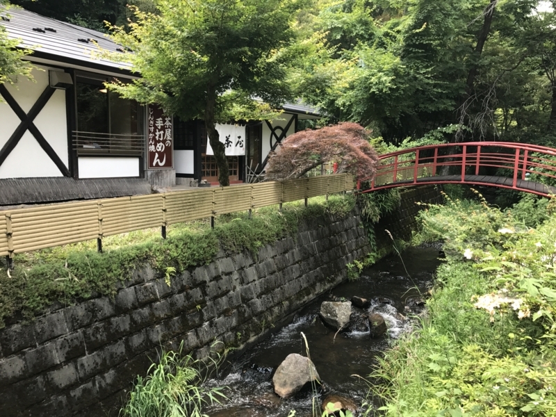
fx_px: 450
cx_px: 278
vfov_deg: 49.7
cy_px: 208
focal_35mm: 28
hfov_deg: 63.4
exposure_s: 1/306
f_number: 1.8
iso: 20
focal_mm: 3.99
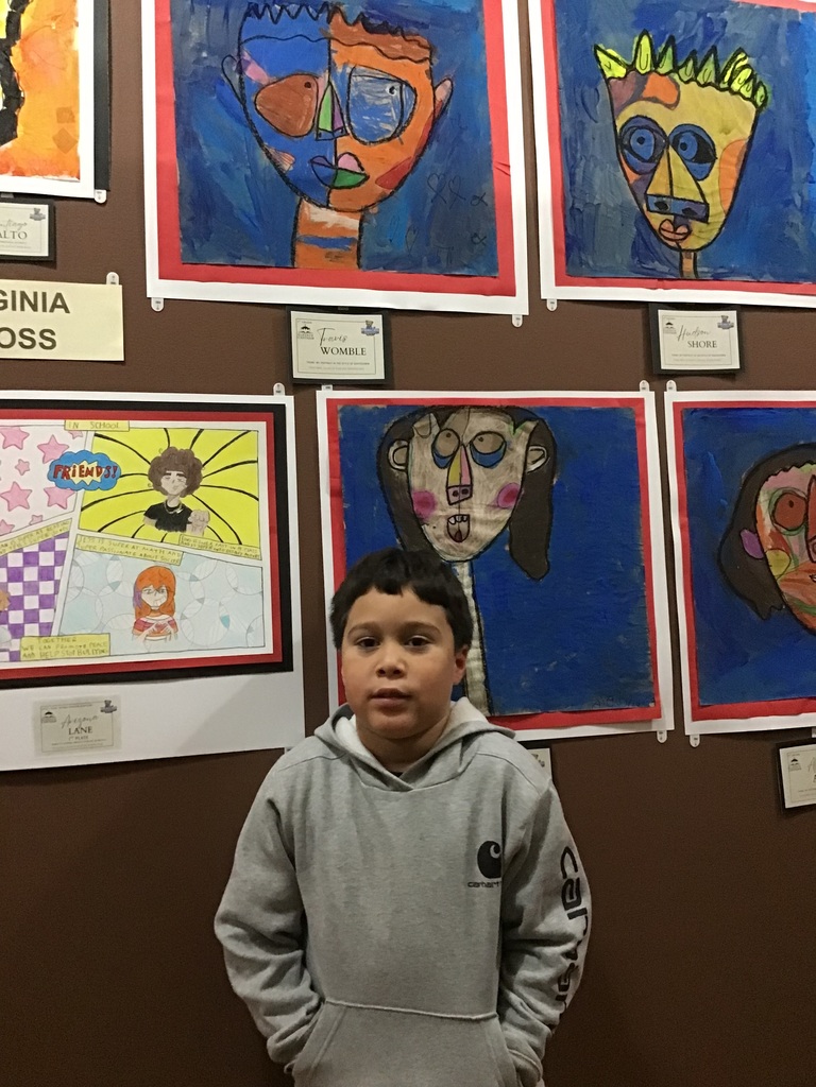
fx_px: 974
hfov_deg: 45.4
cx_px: 408
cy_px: 544
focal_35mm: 31
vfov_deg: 58.4
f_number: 2.4
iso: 400
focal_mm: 3.3
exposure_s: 1/15
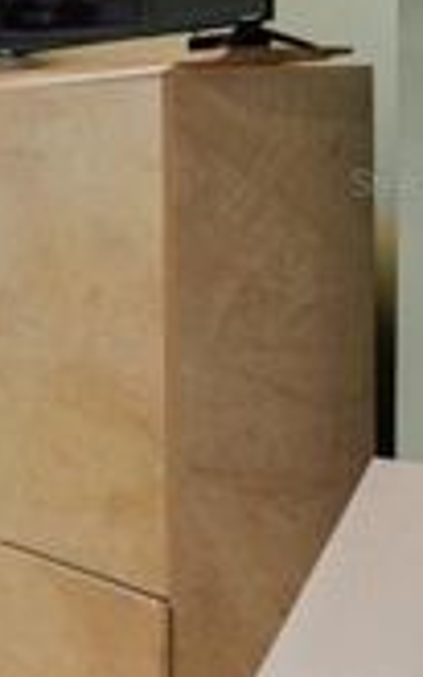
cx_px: -934
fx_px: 1126
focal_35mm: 61
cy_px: 183
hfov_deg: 10.6
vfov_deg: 32.9
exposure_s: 1/1.67
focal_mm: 14
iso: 400
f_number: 8
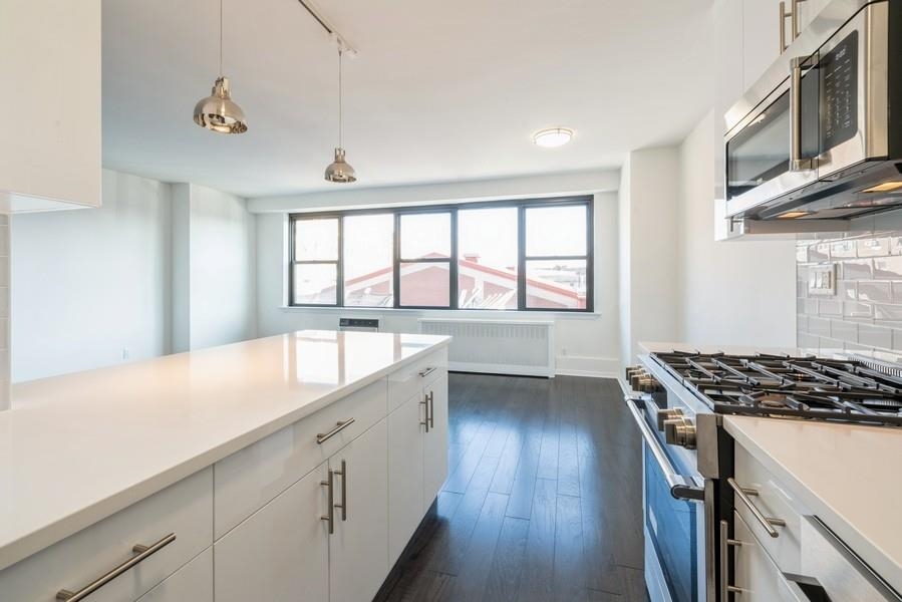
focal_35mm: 15
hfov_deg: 100.4
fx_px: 376
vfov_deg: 77.4
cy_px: 301
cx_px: 451
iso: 200
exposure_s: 1/4
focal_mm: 15
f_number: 11
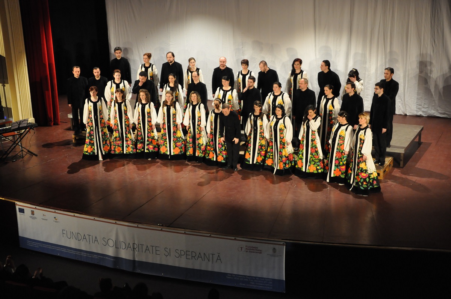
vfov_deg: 20.1
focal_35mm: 68
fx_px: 845
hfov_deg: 29.9
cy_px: 150
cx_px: 226
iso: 1600
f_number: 5.6
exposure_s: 1/40
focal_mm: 45
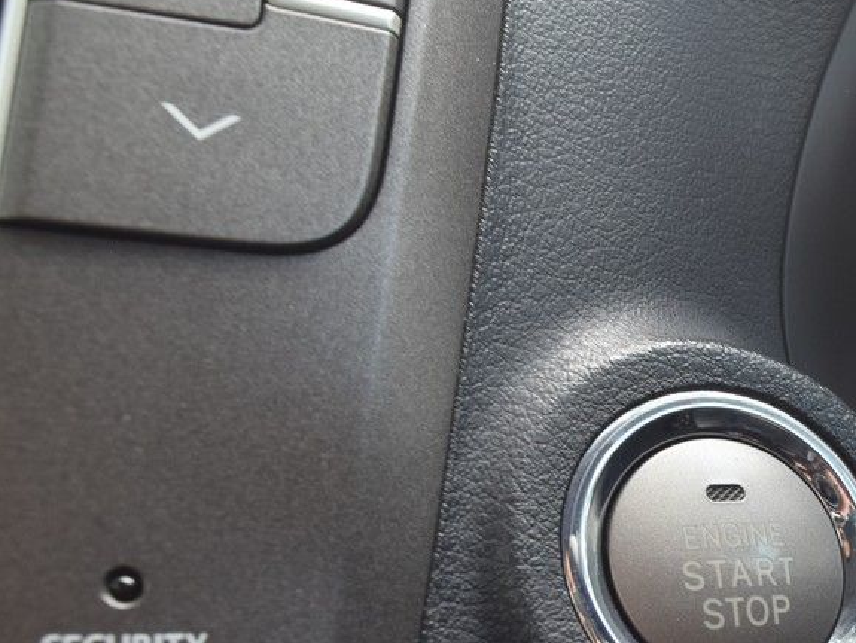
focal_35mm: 69
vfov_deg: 21.1
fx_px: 1705
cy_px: 525
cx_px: 817
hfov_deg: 26.9
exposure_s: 1/15
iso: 500
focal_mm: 25
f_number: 10
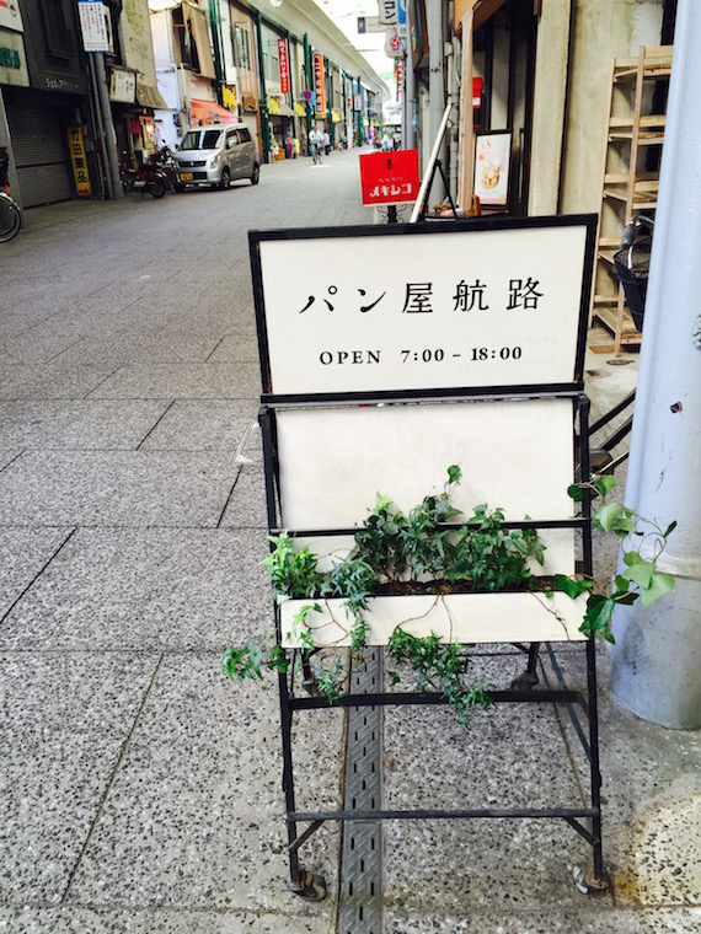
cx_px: 350
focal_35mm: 29
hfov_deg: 48.2
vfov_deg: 61.7
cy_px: 467
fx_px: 783
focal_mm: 4.15
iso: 40
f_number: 2.2
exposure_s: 1/60
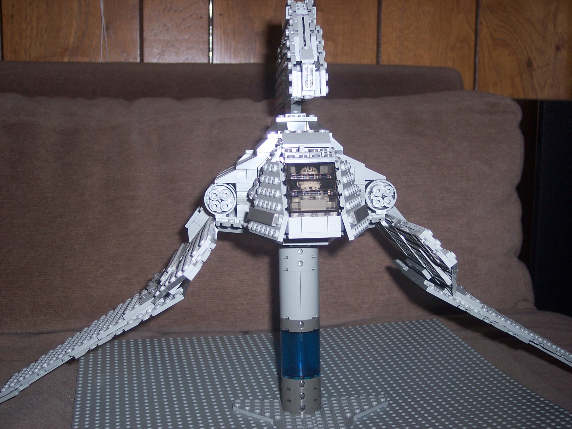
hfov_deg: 36.8
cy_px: 214
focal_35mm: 52
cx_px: 286
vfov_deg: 28.0
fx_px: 859
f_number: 3.4
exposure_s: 1/60
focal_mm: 10.7
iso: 100
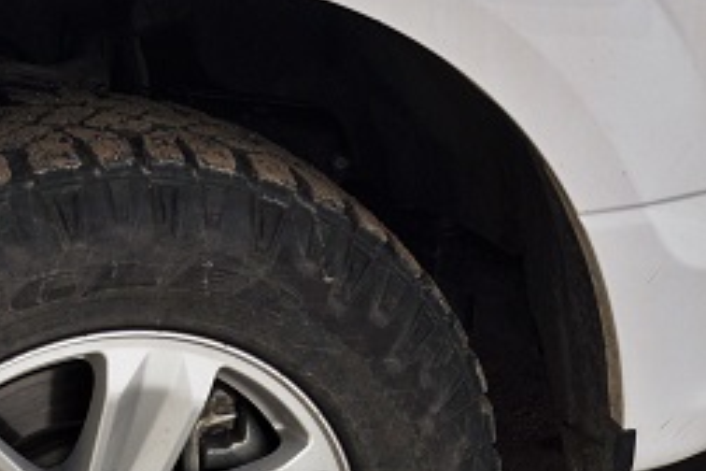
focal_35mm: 107
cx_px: 614
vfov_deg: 12.8
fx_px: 2098
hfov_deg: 18.8
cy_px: 107
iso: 220
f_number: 5.6
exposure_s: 1/125
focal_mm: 24
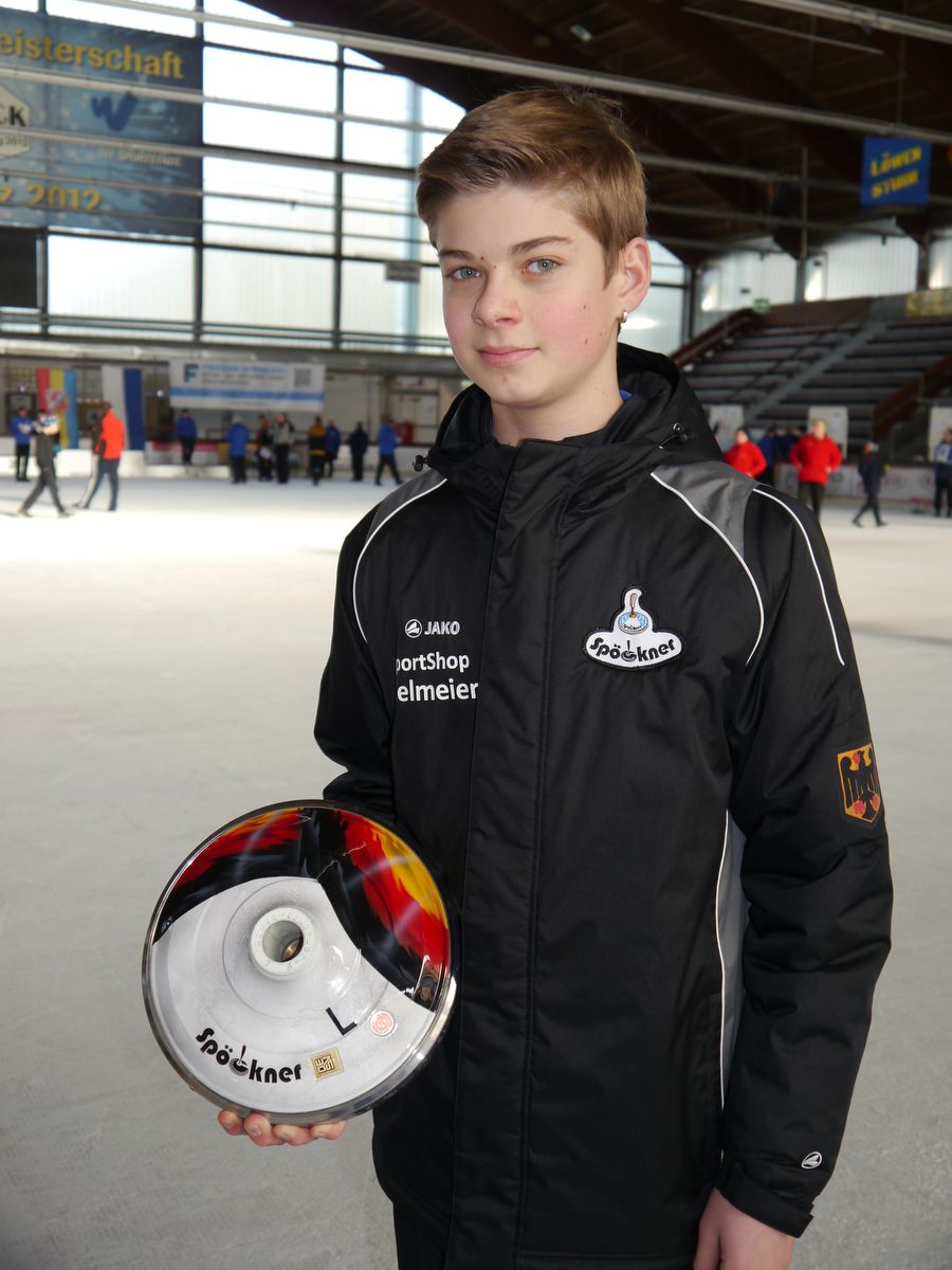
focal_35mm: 40
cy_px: 635
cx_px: 476
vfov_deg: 46.8
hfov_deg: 36.0
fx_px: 1467
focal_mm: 20
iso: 160
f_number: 4.2
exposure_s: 1/60
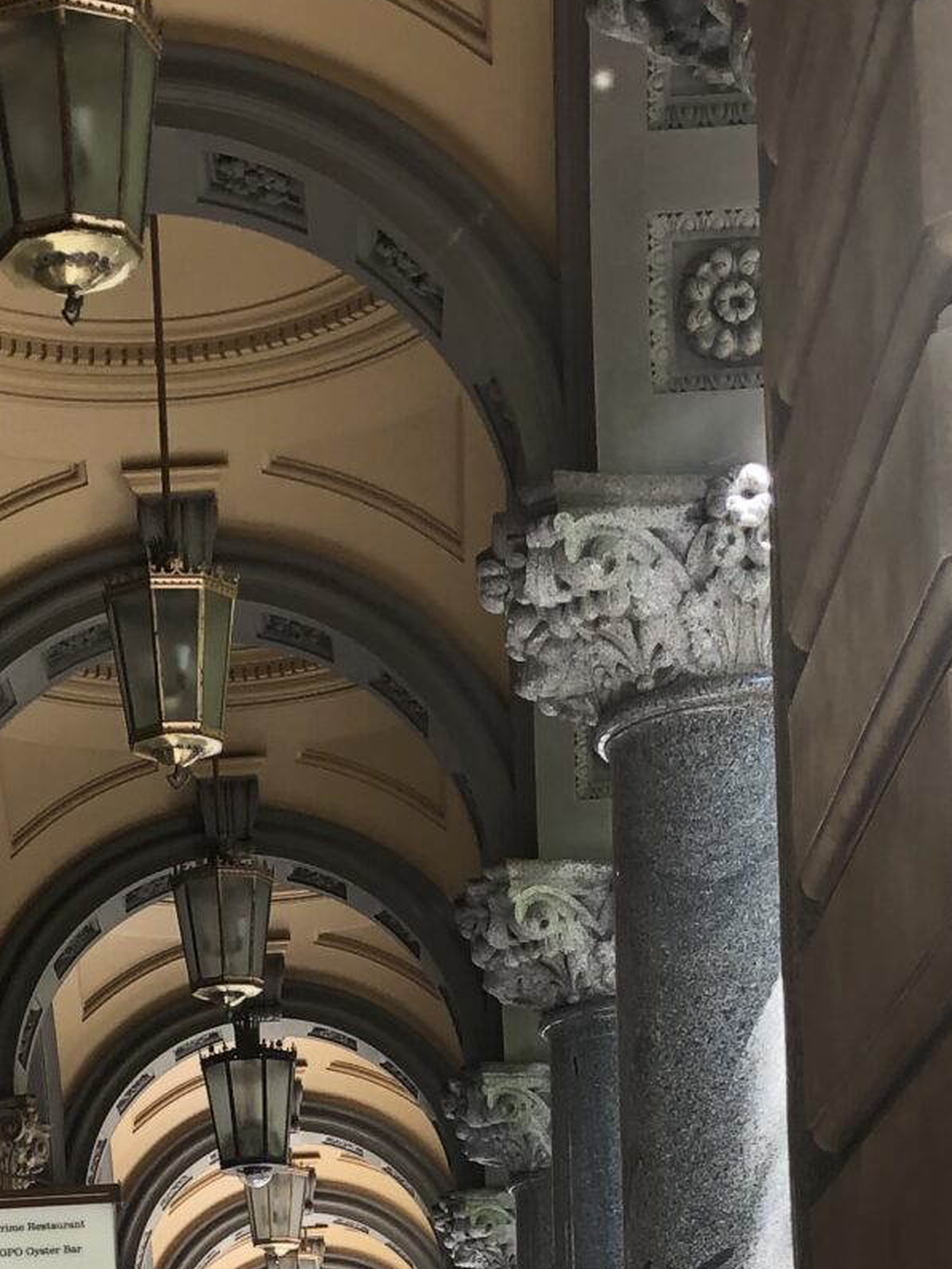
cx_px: 217
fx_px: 3300
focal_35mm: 90
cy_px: 1534
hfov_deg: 16.3
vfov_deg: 20.3
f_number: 1.8
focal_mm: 4
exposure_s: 1/120
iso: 50
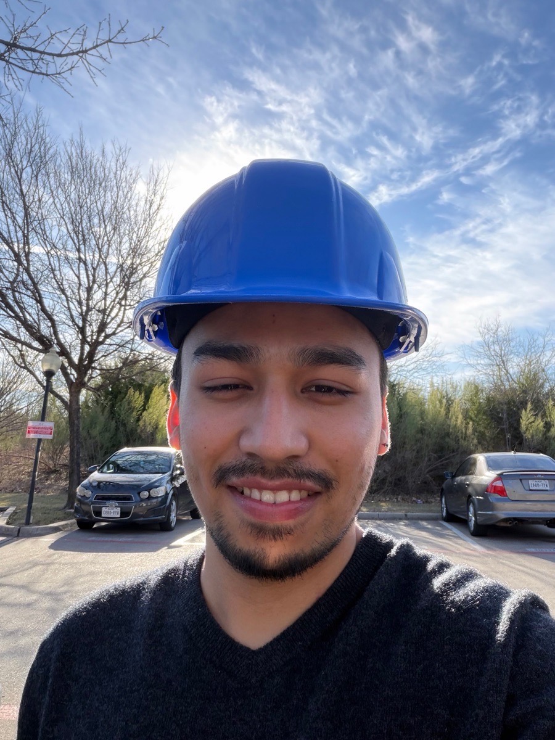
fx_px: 641
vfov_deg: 60.0
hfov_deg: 46.8
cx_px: 278
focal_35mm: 30
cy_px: 370
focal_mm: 2.71
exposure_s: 1/250
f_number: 1.9
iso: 32
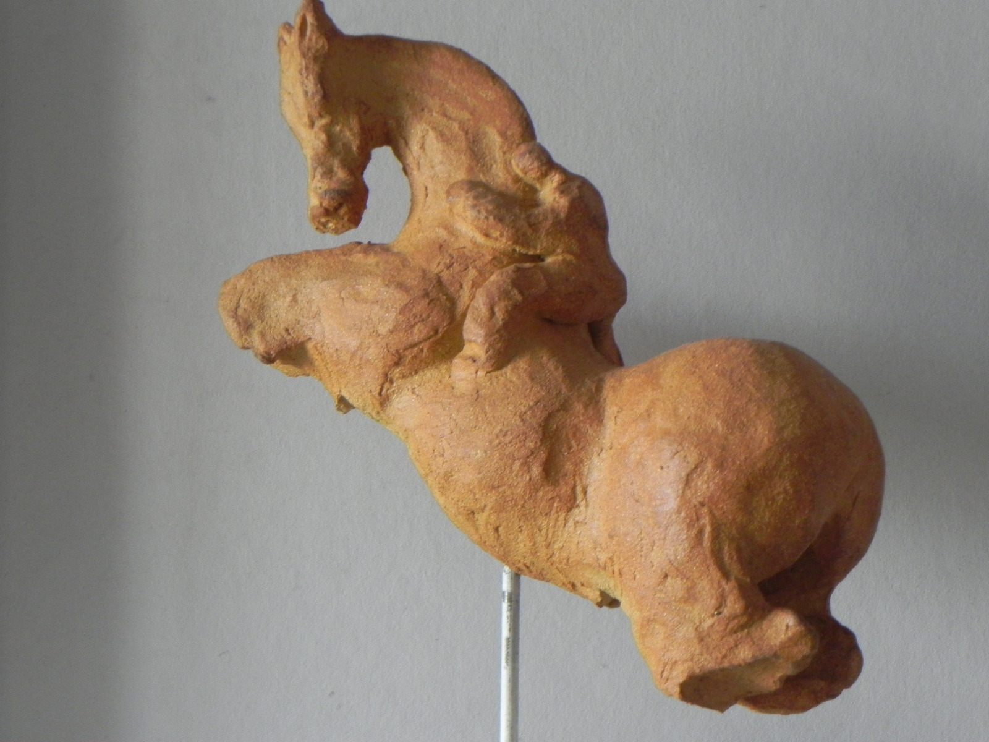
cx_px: 494
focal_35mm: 117
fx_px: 3343
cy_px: 371
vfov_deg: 12.7
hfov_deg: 16.8
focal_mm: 20.8
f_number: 4
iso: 400
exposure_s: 1/11.8
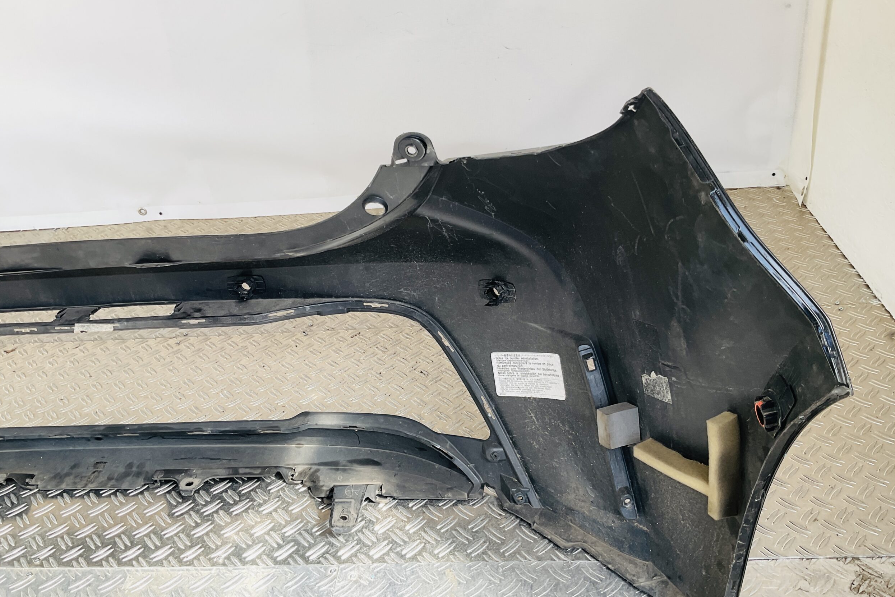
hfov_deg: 60.3
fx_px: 771
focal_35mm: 31
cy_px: 315
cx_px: 451
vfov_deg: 42.3
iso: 16
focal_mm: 3
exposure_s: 1/209
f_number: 1.8
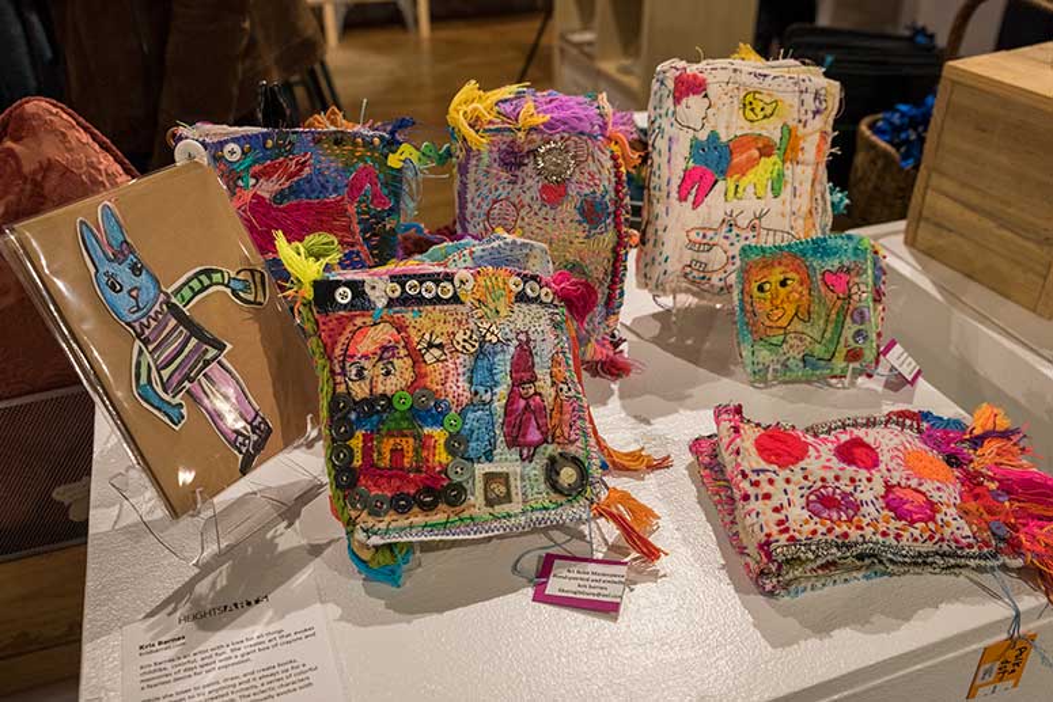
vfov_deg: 43.6
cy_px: 351
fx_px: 878
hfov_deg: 61.9
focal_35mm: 30
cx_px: 526
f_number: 5.6
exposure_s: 1/125
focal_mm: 30
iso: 1250
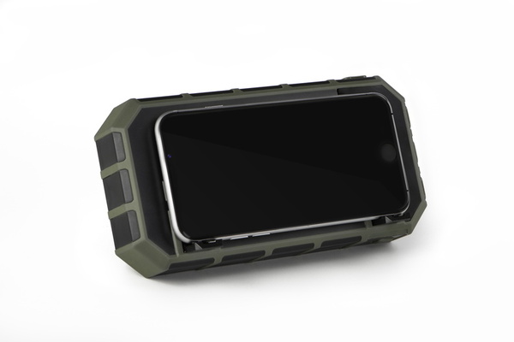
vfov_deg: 13.0
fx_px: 1499
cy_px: 171
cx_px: 257
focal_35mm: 105
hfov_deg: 19.5
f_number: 25
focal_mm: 105
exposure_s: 1/160
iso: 100
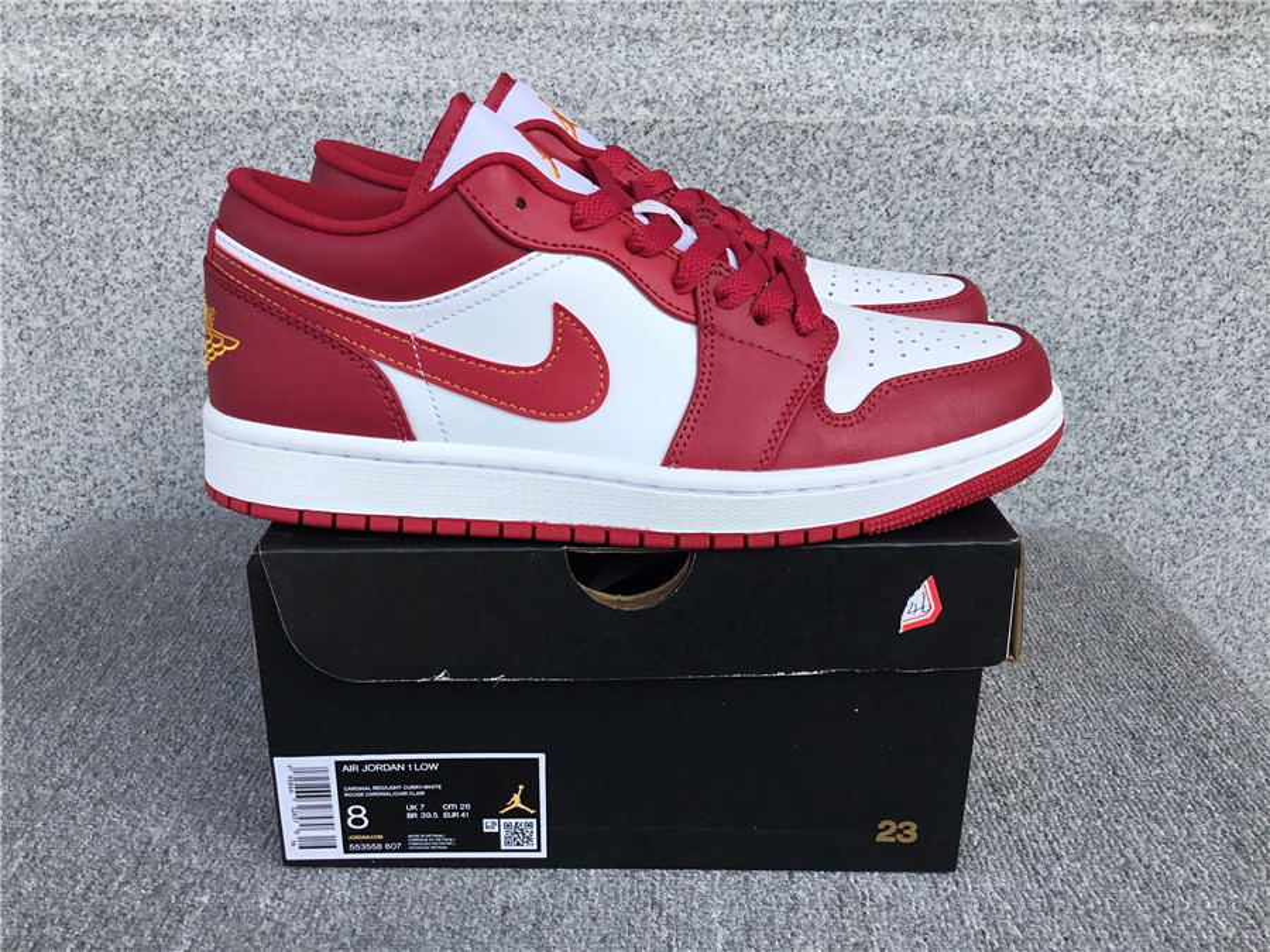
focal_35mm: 31
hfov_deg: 58.4
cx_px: 635
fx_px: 1137
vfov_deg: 45.4
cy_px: 476
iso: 25
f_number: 2.4
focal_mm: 3.3
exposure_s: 1/562
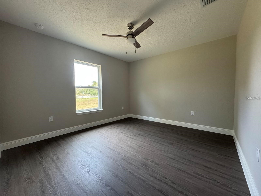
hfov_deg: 102.1
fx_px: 106
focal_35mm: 14
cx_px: 130
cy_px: 98
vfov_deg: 85.7
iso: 320
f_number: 2.2
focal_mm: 2.22
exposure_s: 1/120
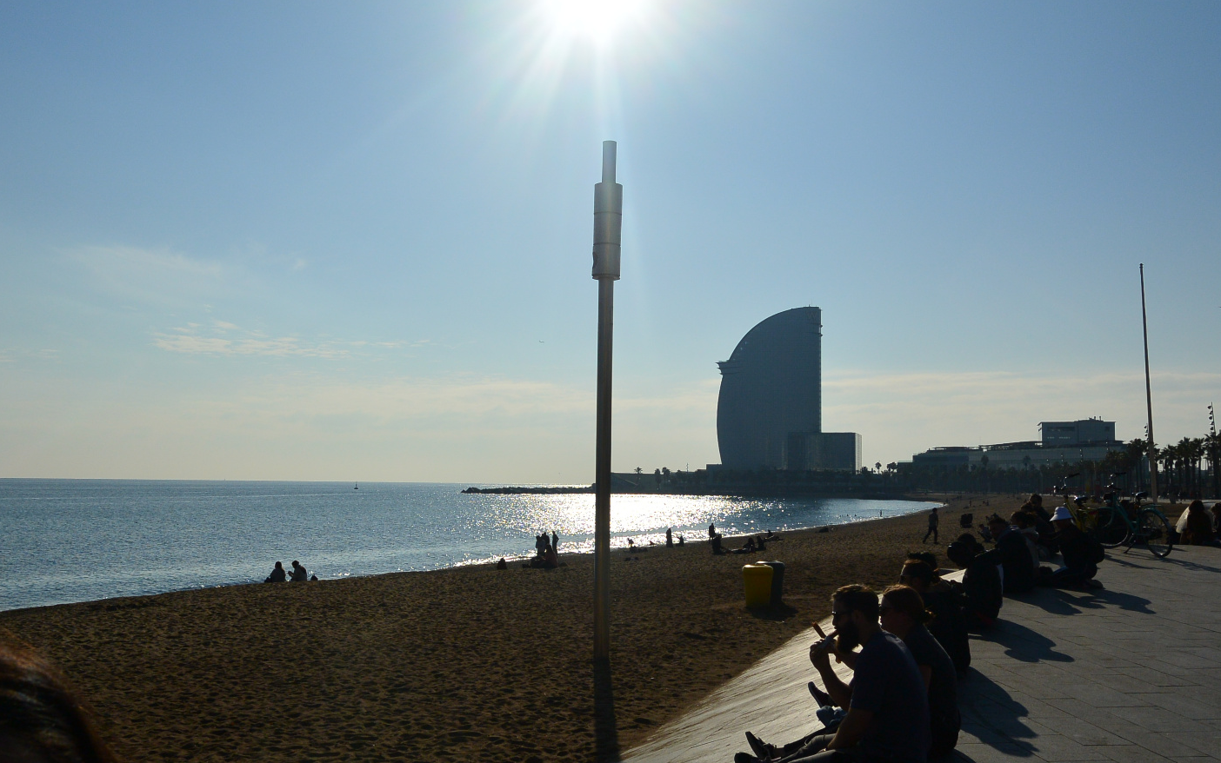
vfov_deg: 37.3
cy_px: 384
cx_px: 620
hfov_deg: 56.7
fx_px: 1132
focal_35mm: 34
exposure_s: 1/3200
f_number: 6.3
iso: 100
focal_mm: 11
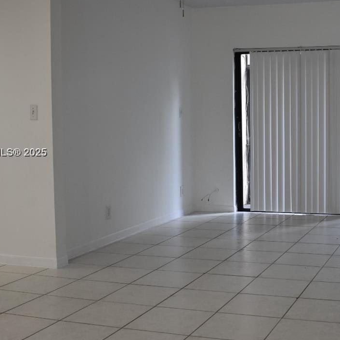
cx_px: 278
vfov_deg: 32.8
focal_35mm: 52
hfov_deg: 31.8
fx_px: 578
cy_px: 153
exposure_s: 1/60
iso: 400
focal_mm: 18
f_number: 4
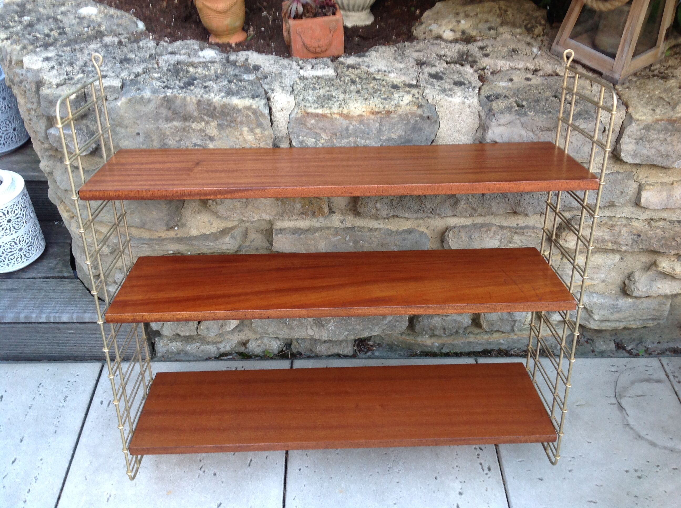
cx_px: 340
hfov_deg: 52.7
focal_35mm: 35
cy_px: 254
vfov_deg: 40.6
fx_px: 688
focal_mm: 4.28
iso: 64
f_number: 2.4
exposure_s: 1/15
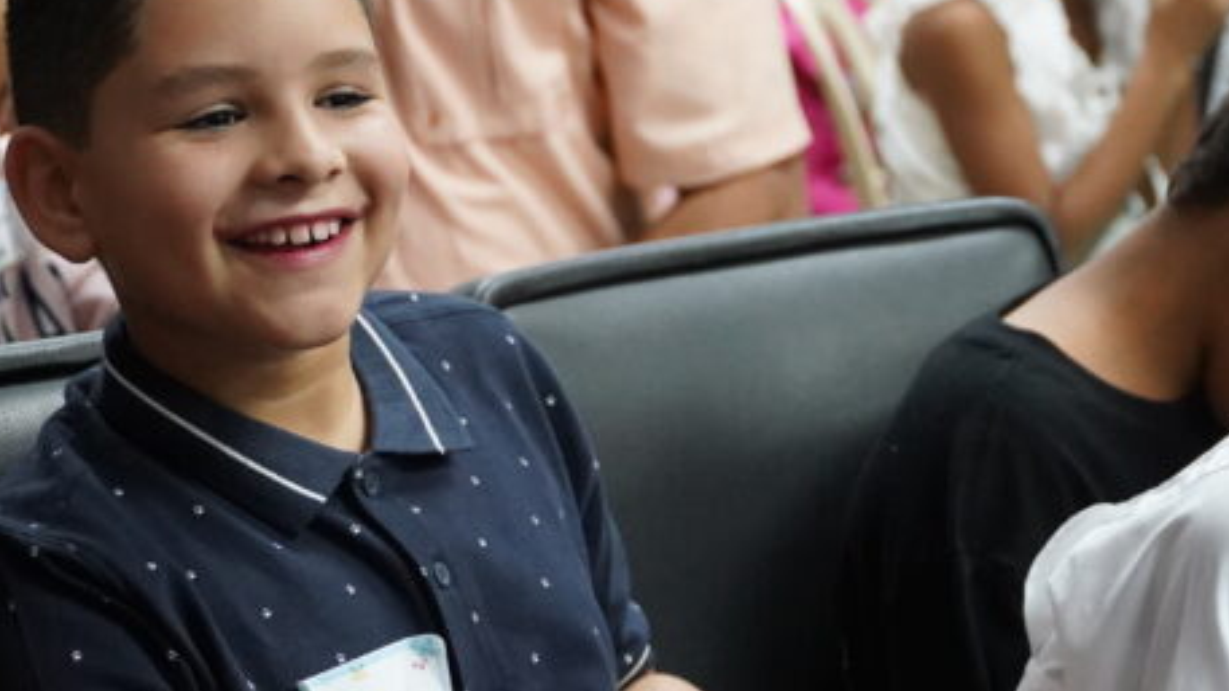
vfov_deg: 8.3
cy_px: 394
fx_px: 4758
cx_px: 594
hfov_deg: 14.7
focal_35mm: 146
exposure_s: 1/200
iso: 6400
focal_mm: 61
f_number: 4
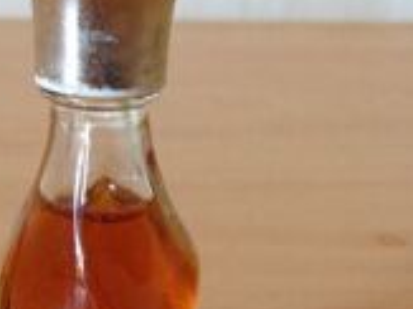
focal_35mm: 97
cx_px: 122
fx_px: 1156
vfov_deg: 15.1
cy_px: 276
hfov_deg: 20.1
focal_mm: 4.13
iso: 64
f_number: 2.4
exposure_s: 1/20
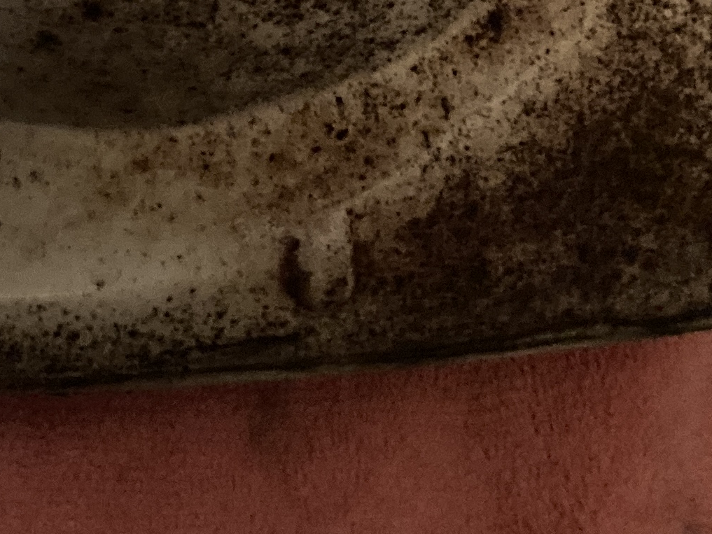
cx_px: -222
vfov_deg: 12.5
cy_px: -343
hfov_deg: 16.7
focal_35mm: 111
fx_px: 2283
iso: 640
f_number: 1.8
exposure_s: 1/20
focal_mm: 3.99
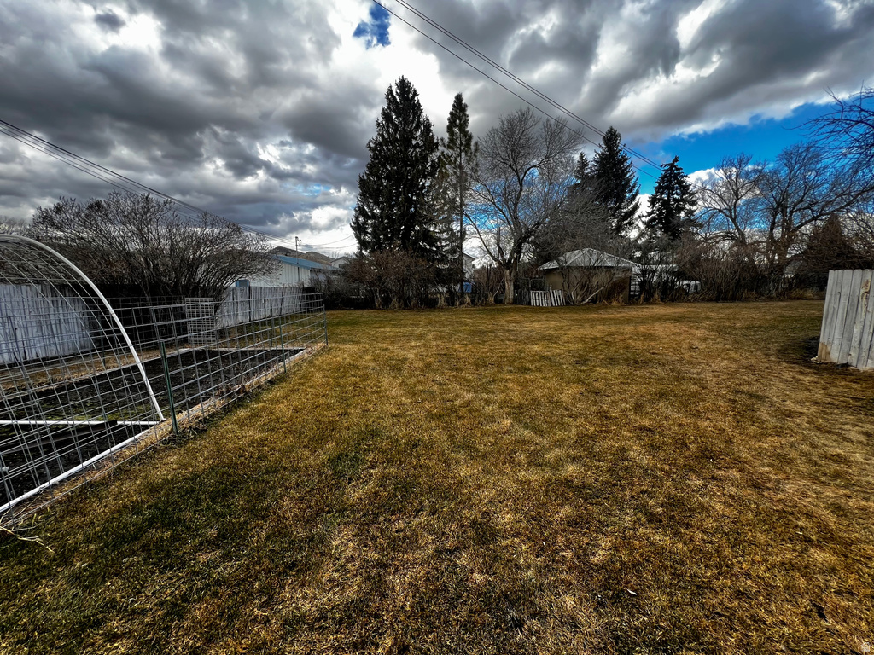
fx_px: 328
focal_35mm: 13
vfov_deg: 89.9
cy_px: 328
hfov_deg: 106.2
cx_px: 437
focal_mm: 1.57
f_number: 1.8
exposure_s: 1/159
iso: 32
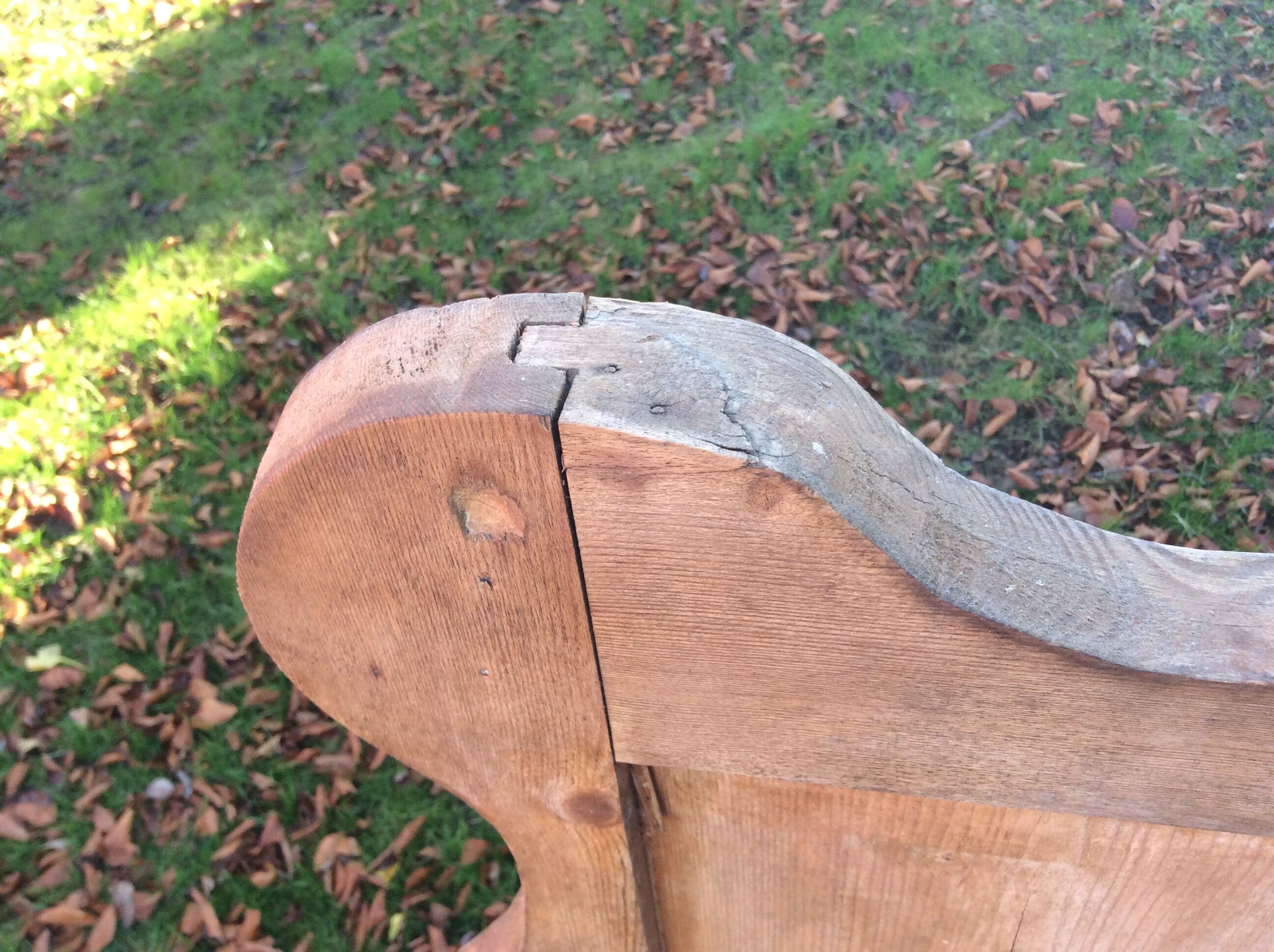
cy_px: 476
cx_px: 637
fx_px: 1176
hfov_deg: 56.9
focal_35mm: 32
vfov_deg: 44.1
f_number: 2.4
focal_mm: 3.3
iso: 50
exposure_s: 1/100
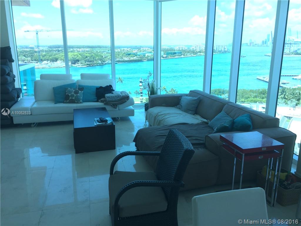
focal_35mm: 29
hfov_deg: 61.7
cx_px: 150
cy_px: 113
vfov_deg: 48.2
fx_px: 252
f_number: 2.2
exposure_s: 1/120
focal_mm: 4.15
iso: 32
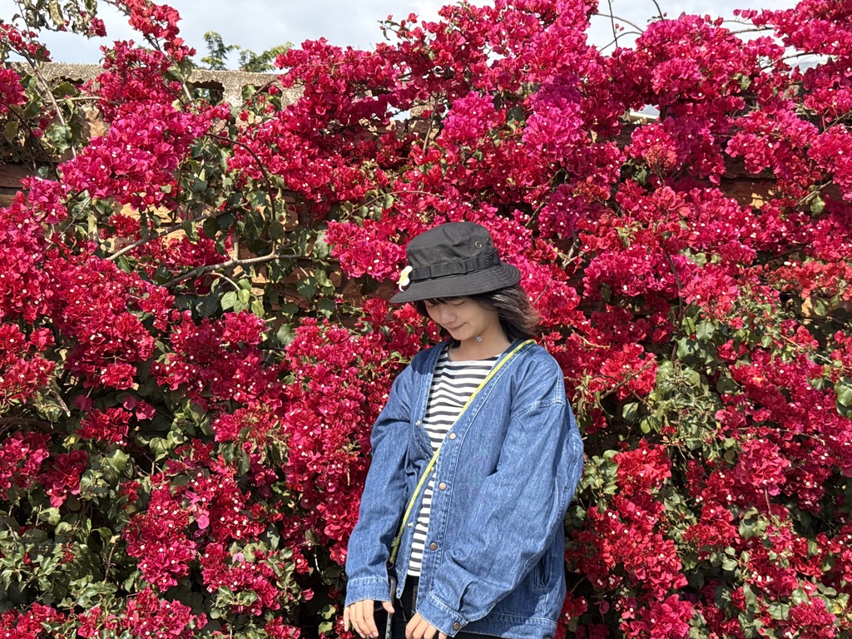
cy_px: 320
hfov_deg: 39.7
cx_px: 426
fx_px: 1181
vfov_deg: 30.3
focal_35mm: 48
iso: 100
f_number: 1.78
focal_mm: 6.76
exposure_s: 1/2342
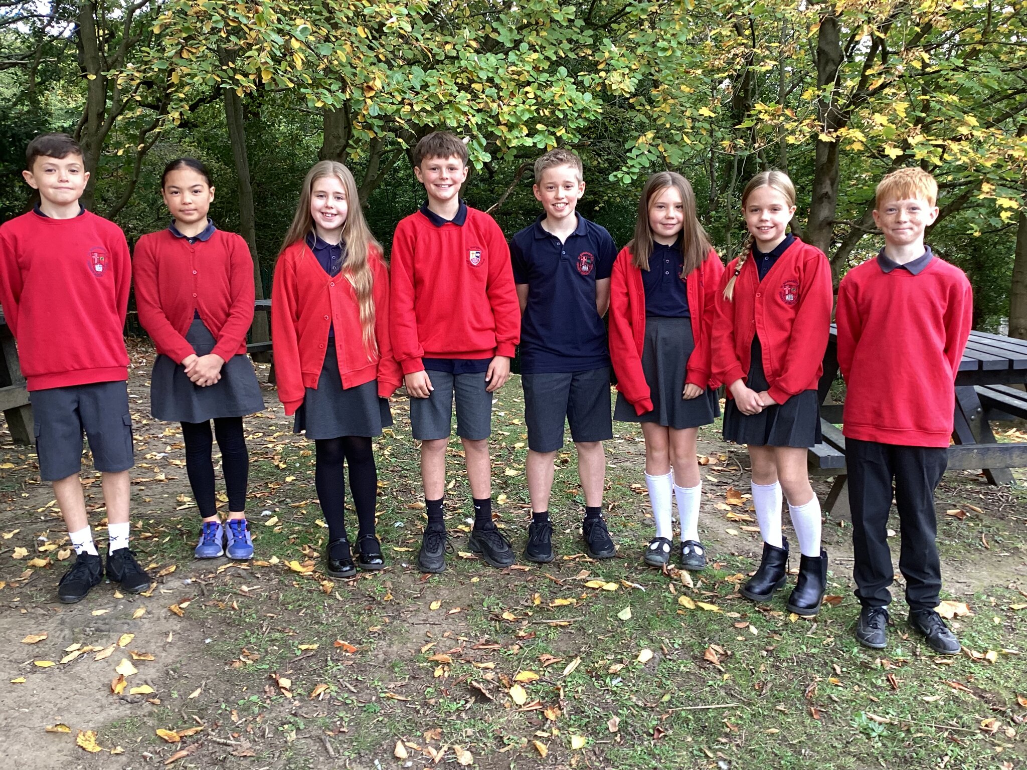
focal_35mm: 31
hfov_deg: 58.4
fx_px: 920
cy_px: 385
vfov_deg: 45.4
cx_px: 514
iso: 100
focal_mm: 3.3
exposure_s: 1/50
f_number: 2.4
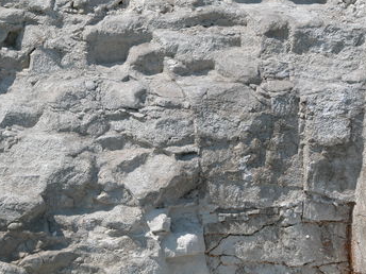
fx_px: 1671
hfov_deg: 12.5
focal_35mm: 158
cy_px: 119
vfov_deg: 9.4
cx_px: 167
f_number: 6.8
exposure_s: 1/611
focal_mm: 34.7
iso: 100
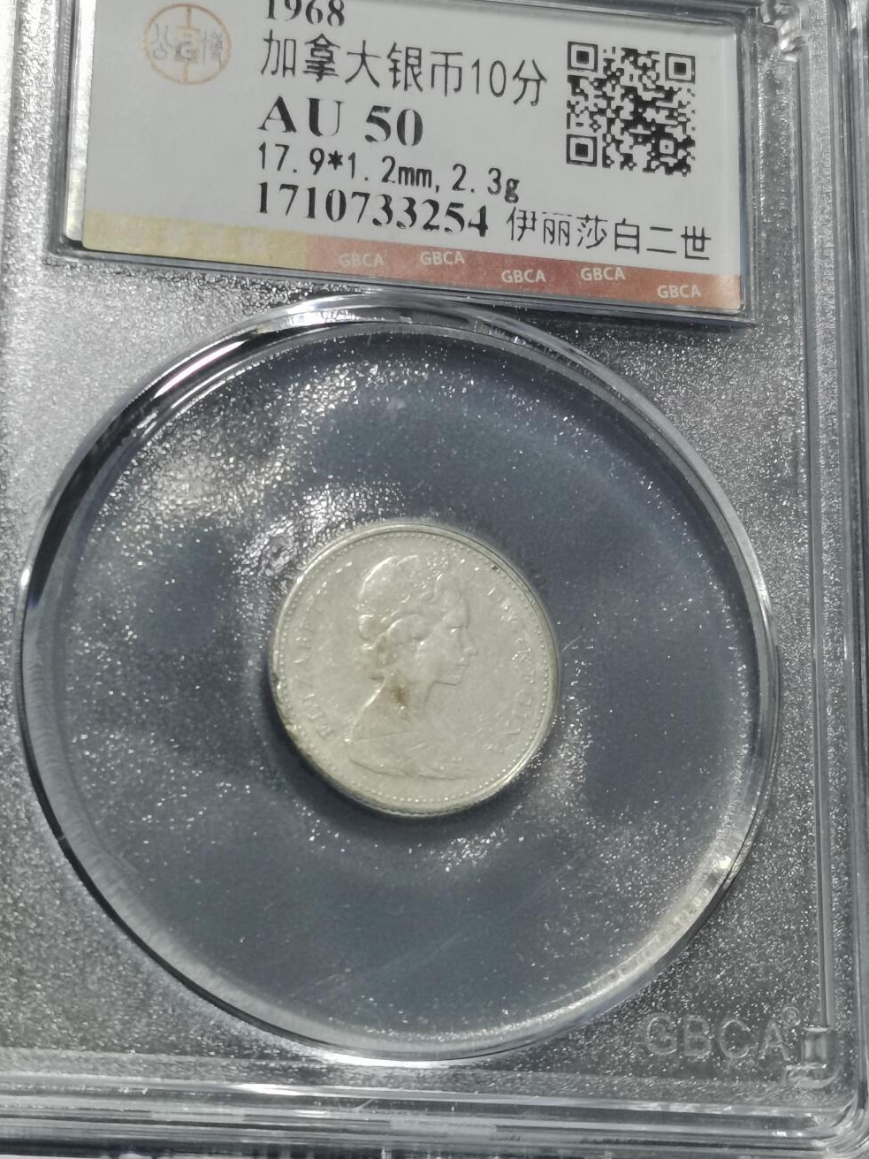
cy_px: 423
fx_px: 3080
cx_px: 386
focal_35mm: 92
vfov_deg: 21.3
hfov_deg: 16.1
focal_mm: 5.58
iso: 100
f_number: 1.8
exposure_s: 1/120
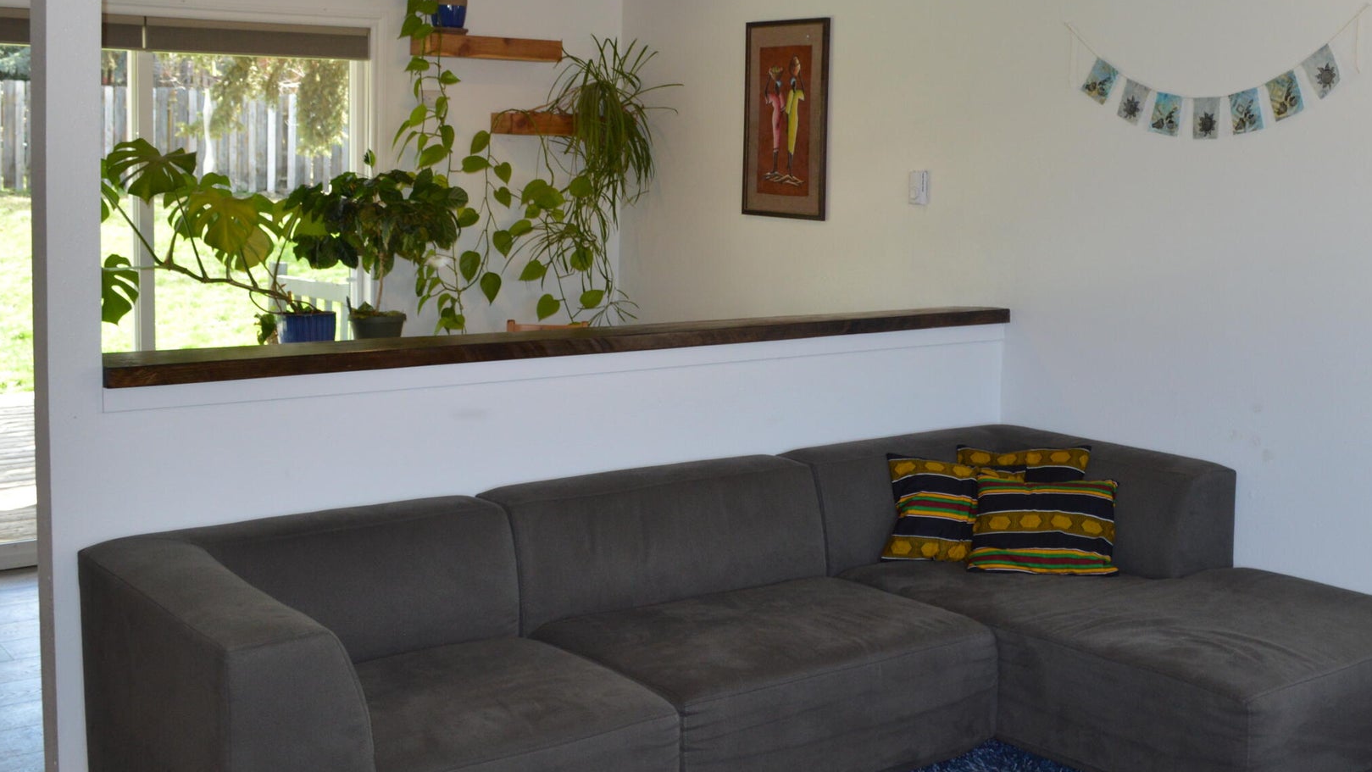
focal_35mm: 42
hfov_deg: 48.1
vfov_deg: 28.2
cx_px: 823
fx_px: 1528
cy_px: 264
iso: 400
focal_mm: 18
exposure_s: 1/125
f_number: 4
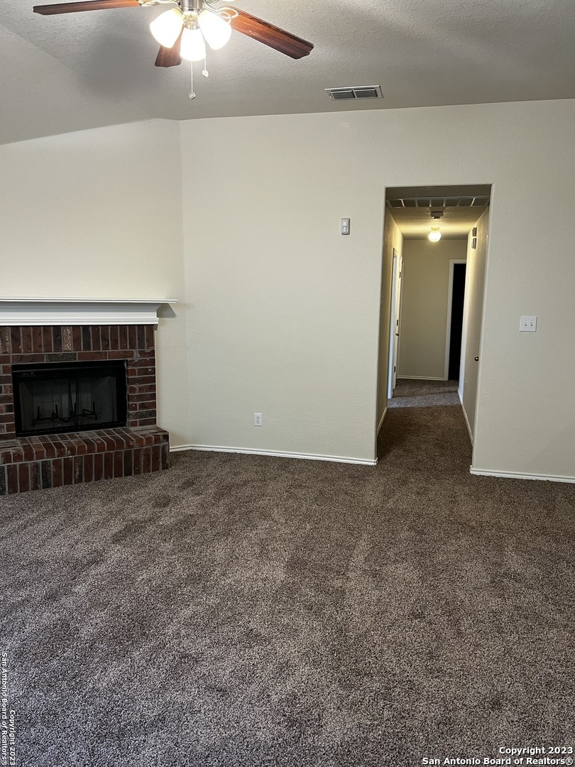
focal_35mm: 26
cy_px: 384
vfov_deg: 67.3
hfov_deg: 53.1
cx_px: 288
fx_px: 576
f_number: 1.5
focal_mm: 5.7
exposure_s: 1/60
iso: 125
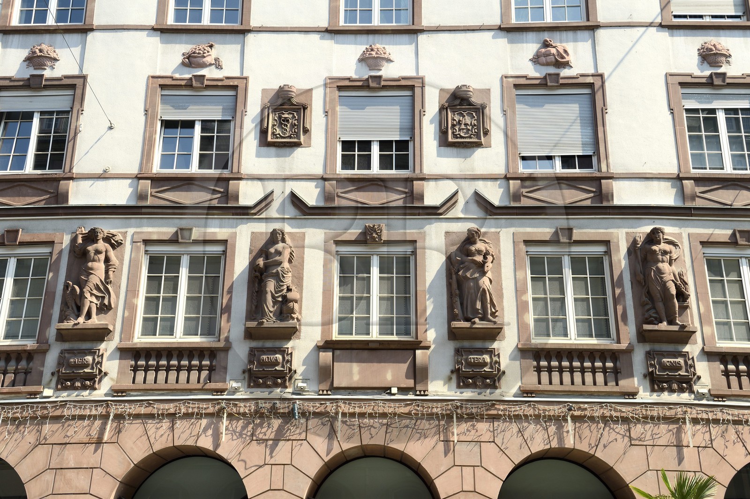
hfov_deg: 46.4
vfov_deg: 31.8
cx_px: 375
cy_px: 250
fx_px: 874
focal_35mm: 42
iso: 200
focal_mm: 42
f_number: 8
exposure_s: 1/250
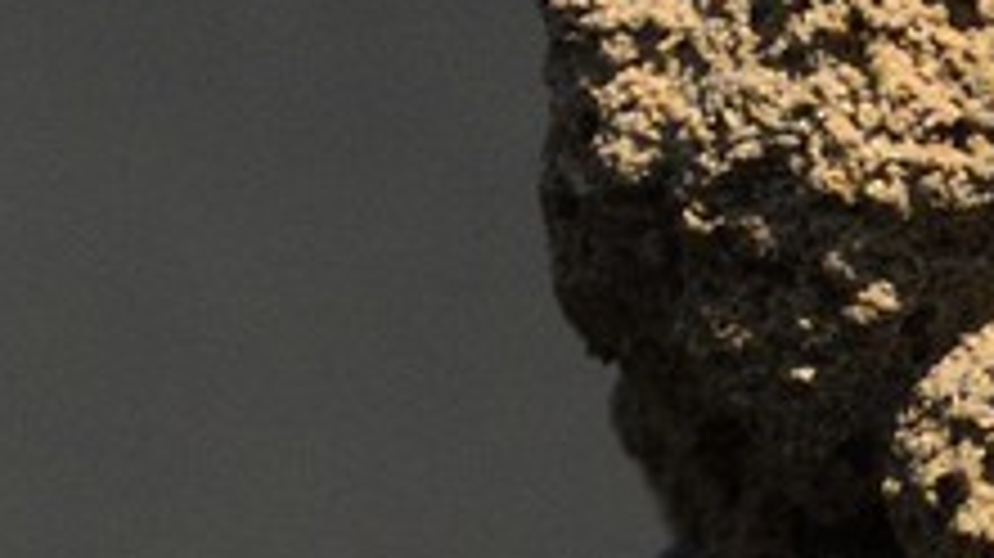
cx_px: 1988
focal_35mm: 439
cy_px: 2169
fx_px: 11564
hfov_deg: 4.8
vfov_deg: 2.7
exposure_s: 1/50
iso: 1600
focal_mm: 58
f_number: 4.5
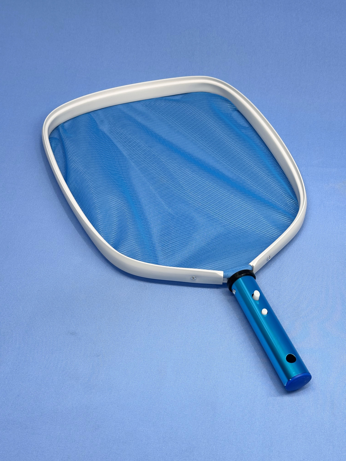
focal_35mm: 48
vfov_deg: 39.7
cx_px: 173
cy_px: 230
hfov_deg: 30.3
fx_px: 640
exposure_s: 1/116
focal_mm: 6.86
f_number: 1.78
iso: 40
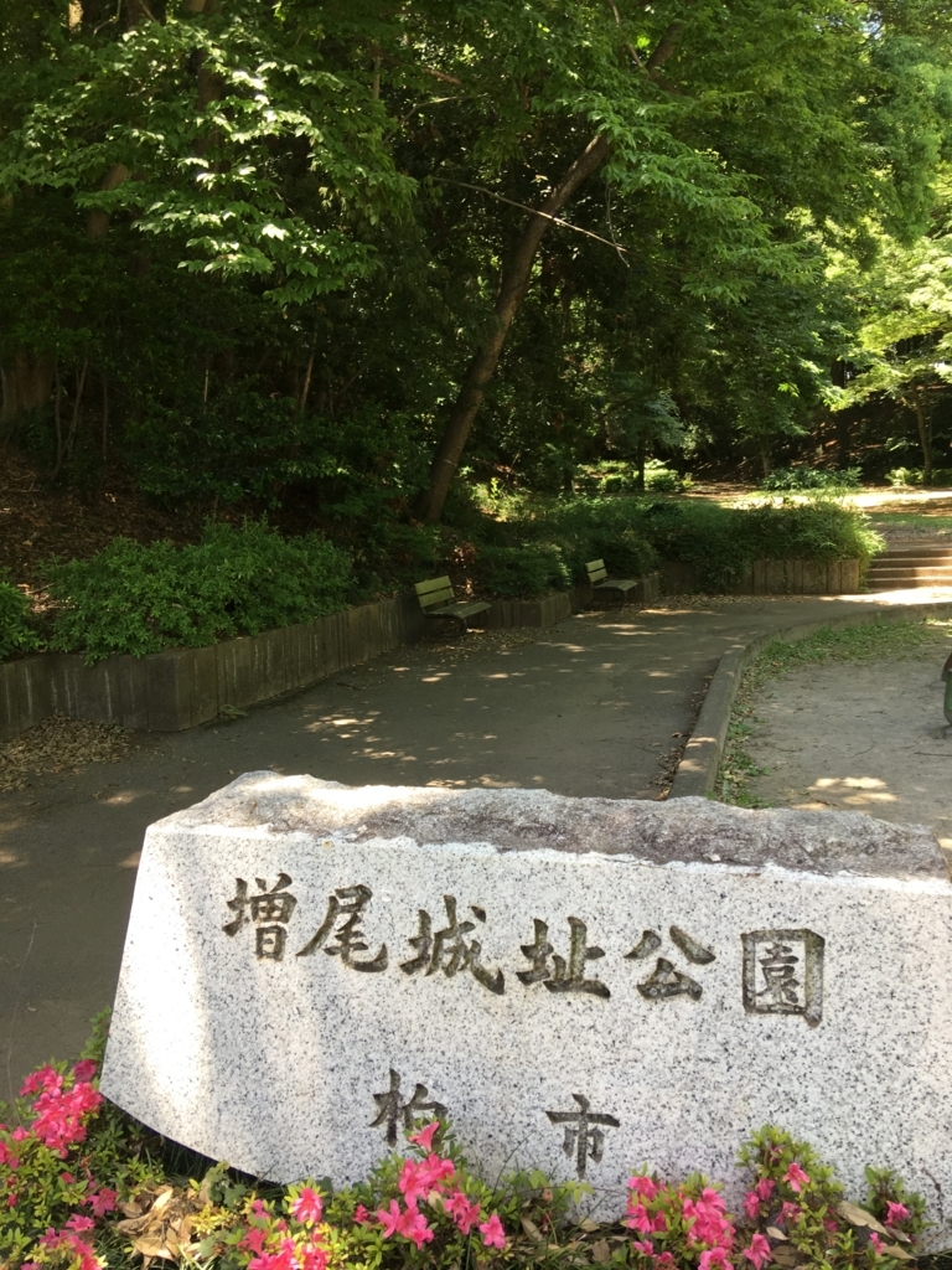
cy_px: 635
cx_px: 476
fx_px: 1063
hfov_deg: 48.2
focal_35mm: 29
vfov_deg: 61.7
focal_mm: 4.15
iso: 32
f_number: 2.2
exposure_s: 1/120
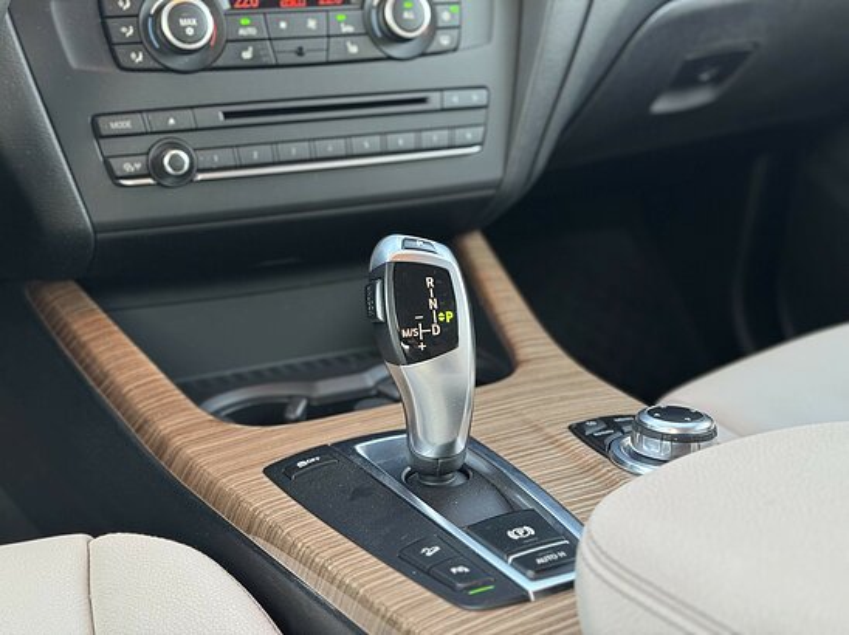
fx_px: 1176
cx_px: 424
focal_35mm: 48
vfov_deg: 30.2
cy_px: 318
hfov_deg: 39.7
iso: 320
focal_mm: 6.76
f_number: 1.78
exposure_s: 1/35
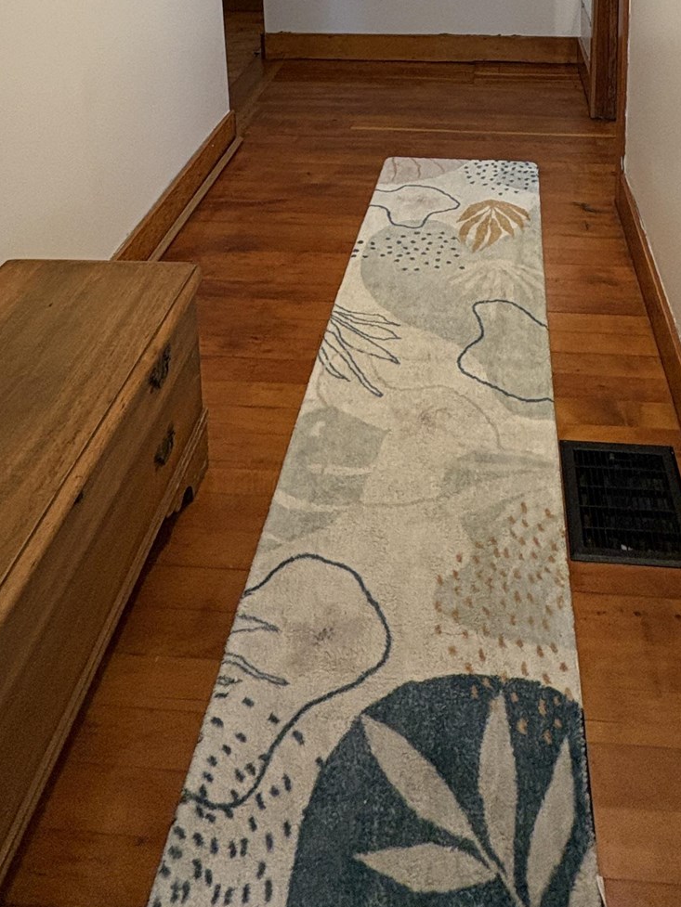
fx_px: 865
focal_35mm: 33
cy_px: -82
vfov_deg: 43.4
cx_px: 431
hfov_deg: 42.6
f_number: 2.2
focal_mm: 2.22
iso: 250
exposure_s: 1/60
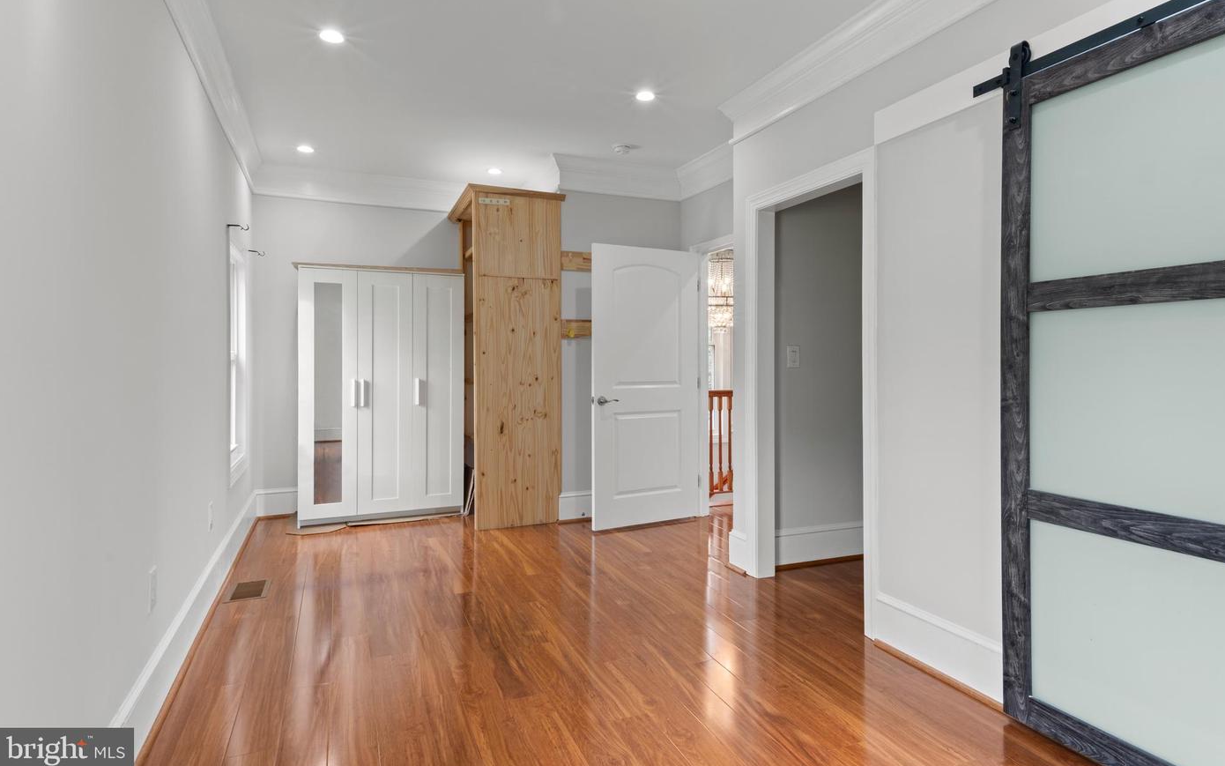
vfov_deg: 62.1
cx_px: 631
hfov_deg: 88.0
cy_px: 350
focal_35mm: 19
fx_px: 634
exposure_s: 1
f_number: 11
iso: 250
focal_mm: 12
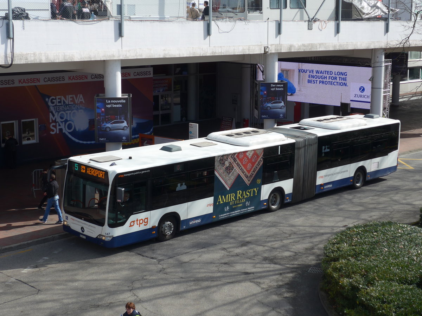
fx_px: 805
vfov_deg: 22.3
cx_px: 211
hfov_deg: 29.4
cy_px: 158
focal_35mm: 66
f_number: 3.9
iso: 80
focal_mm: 13.4
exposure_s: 1/640
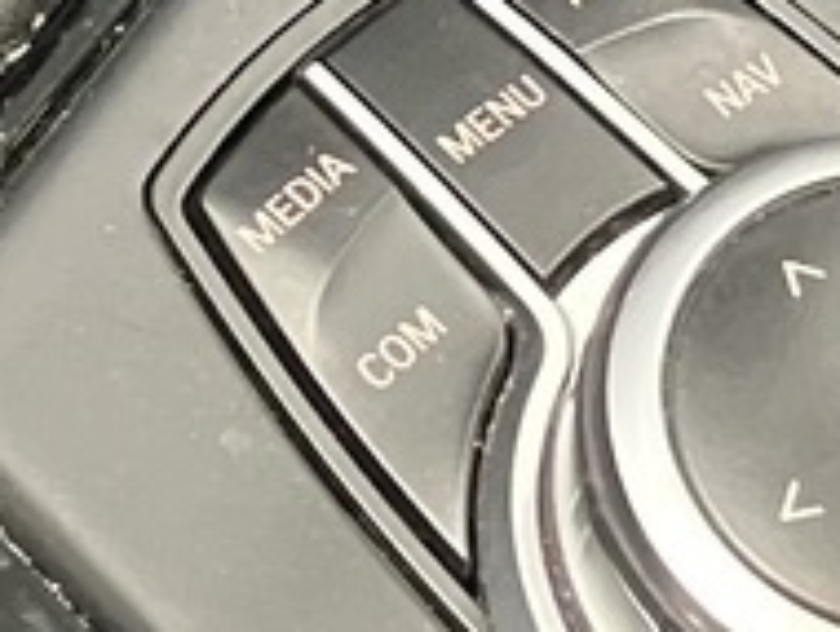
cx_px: 190
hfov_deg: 9.3
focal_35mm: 212
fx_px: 5151
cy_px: -504
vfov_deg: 6.9
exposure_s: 1/25
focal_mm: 3.99
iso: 500
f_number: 1.8
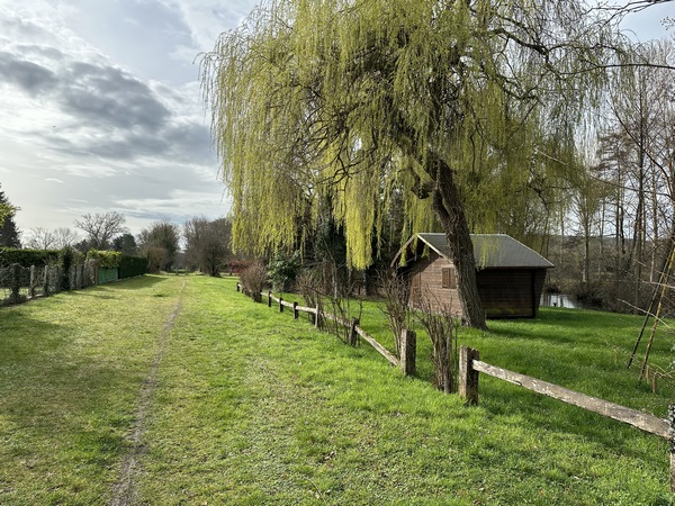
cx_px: 338
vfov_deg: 56.8
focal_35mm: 24
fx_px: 468
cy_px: 253
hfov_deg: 71.6
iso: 80
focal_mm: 6.86
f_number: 1.78
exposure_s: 1/2591
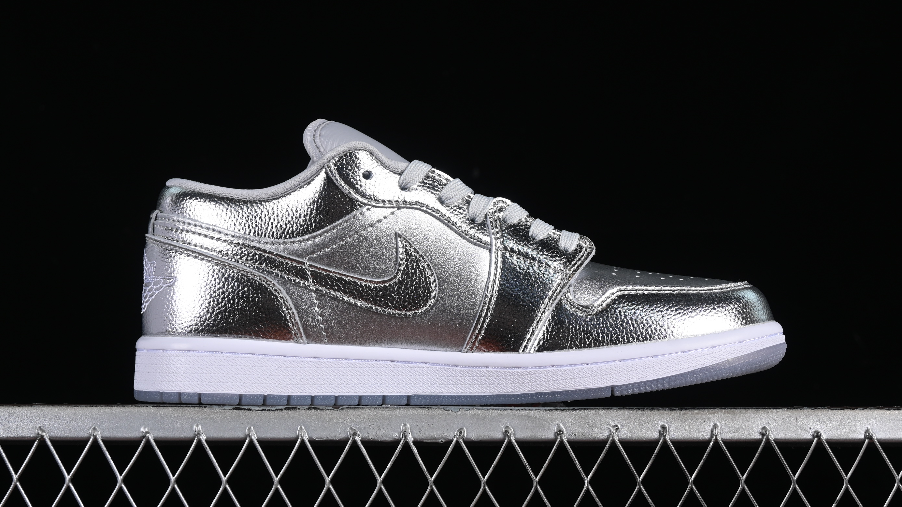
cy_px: 222
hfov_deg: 26.9
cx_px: 453
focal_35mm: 79
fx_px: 1889
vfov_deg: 15.3
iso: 160
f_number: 8
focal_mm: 50
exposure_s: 1/80
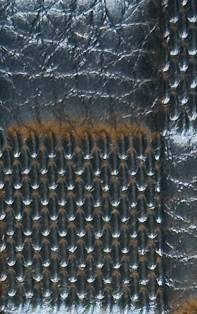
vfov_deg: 6.0
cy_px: 820
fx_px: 2875
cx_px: 81
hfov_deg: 3.9
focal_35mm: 335
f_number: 1.78
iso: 64
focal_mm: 6.86
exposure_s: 1/100
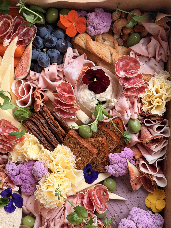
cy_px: 114
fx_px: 316
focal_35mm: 48
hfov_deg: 30.3
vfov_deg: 39.7
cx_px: 86
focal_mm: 6.76
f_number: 1.78
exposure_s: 1/68
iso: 100
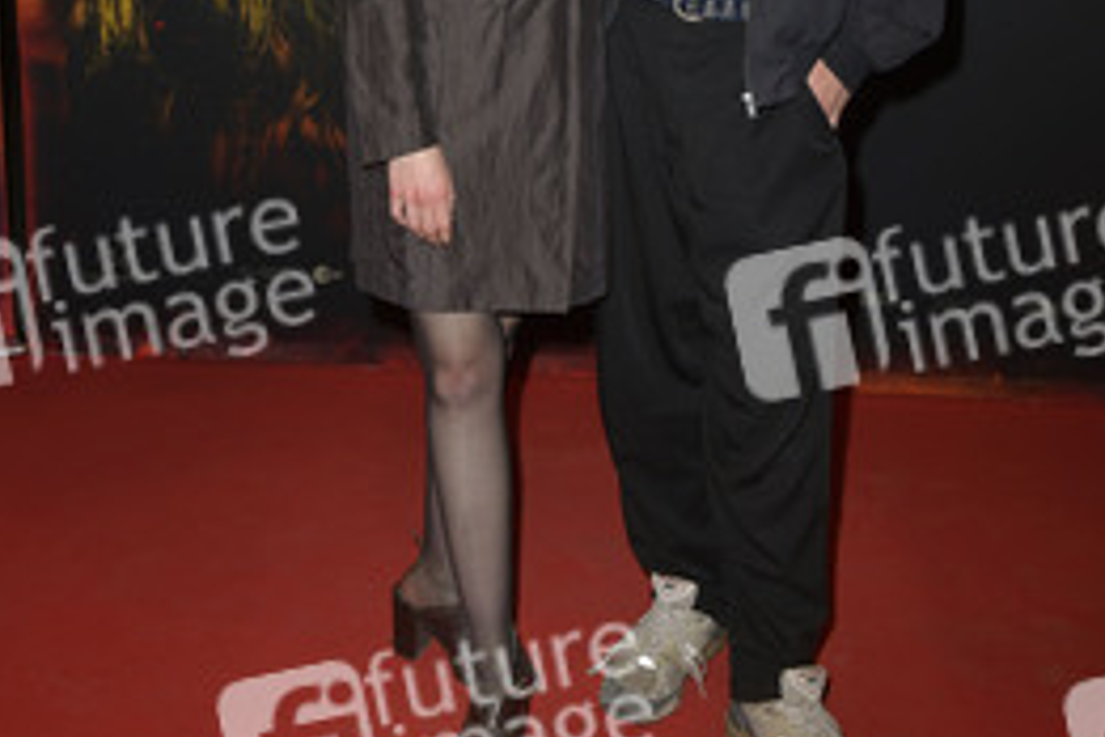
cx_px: 559
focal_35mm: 49
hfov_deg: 40.3
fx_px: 1504
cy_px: 89
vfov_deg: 26.7
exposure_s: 1/160
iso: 640
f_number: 5.6
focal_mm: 32
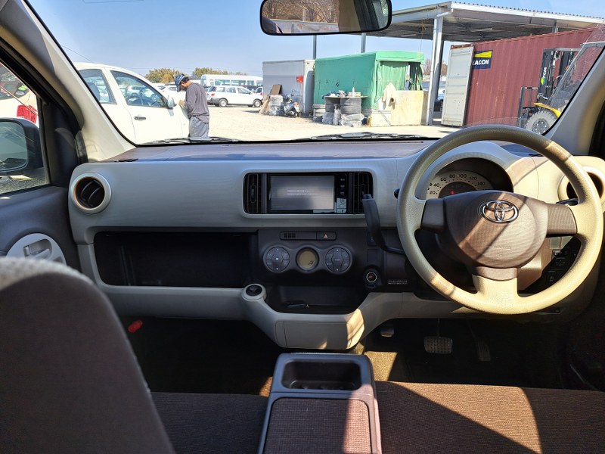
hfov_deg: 71.6
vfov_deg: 56.8
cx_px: 302
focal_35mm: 24
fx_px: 419
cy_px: 227
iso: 50
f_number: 1.8
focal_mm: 5.23
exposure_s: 1/421
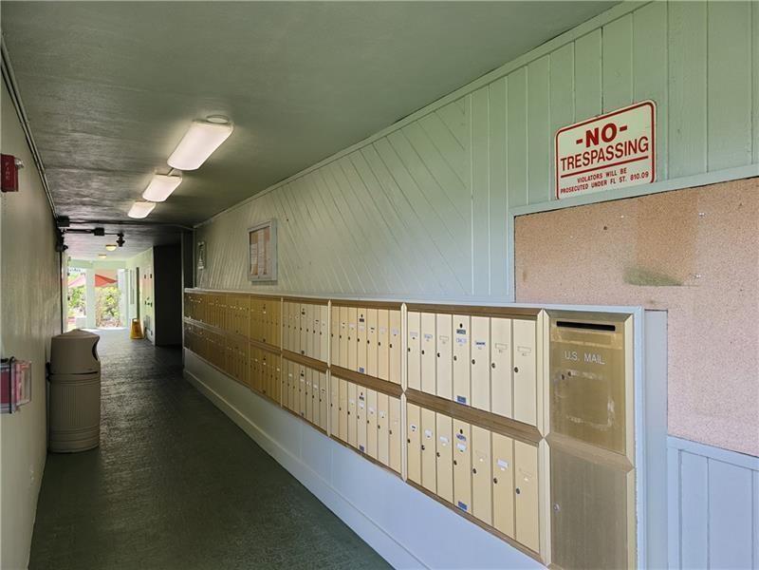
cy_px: 285
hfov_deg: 67.3
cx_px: 380
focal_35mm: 26
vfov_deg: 53.1
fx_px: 570
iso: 40
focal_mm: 5.4
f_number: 1.8
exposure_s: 1/119
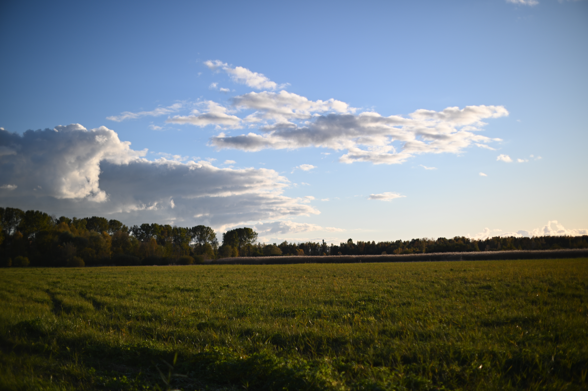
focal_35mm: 50
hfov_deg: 39.6
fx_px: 816
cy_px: 196
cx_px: 294
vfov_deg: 27.0
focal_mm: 50
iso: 100
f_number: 1.4
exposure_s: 1/8000
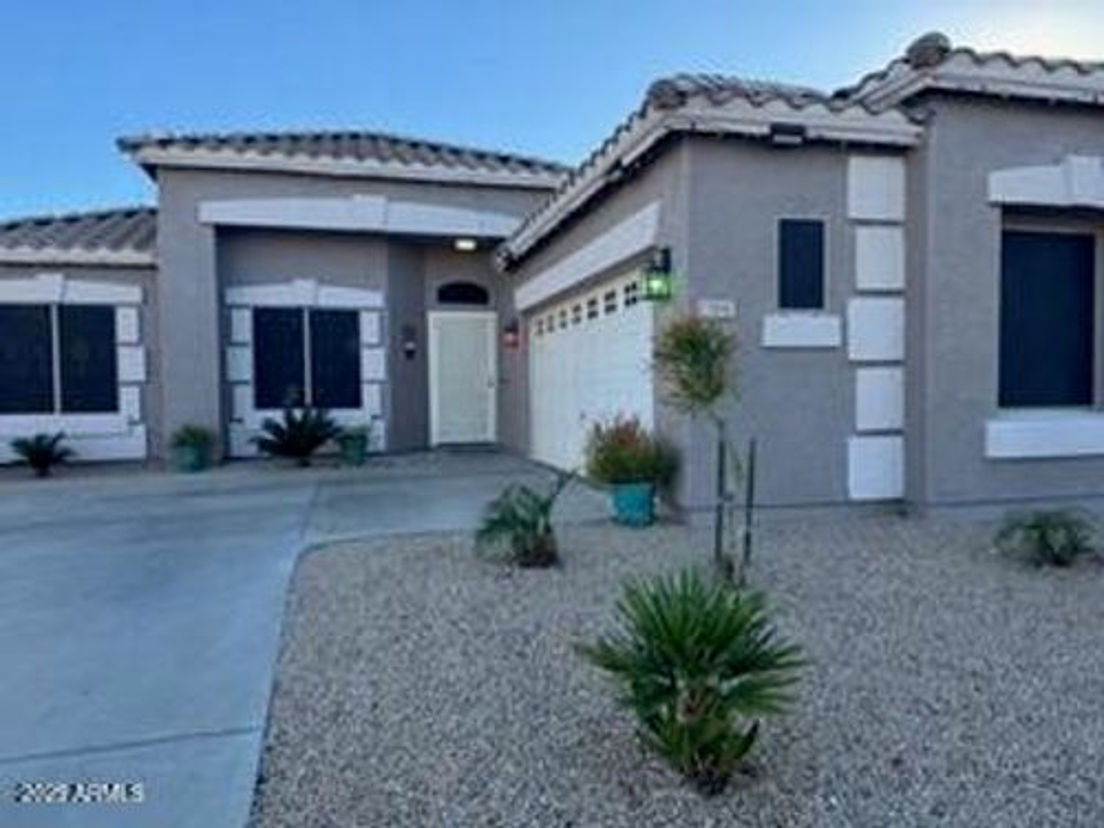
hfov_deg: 71.6
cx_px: 552
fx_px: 765
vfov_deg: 56.8
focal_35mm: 24
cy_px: 414
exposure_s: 1/693
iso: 80
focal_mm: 6.76
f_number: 1.78
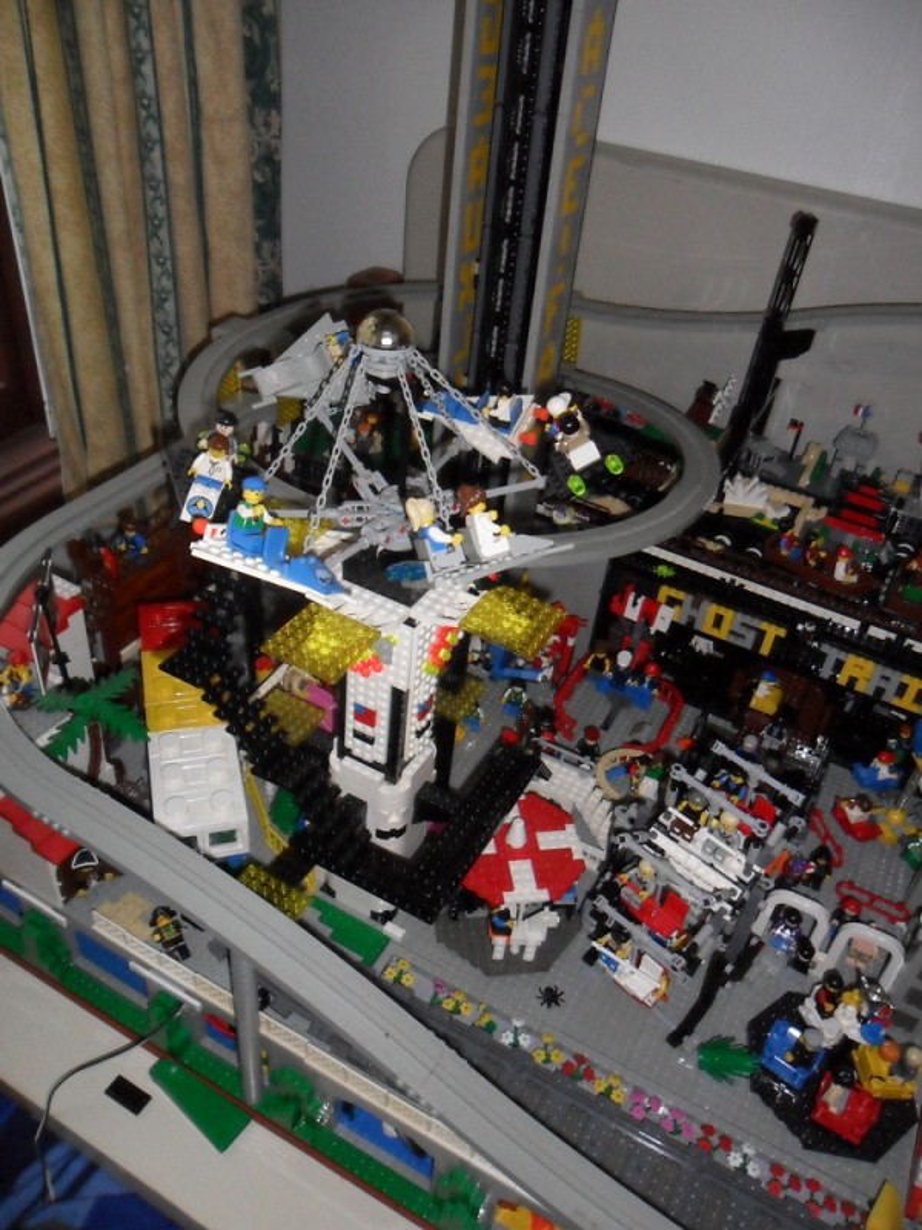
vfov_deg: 65.3
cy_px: 615
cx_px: 461
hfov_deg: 51.4
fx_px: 959
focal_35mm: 27
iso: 400
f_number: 3.5
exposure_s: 1/45
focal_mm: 4.9
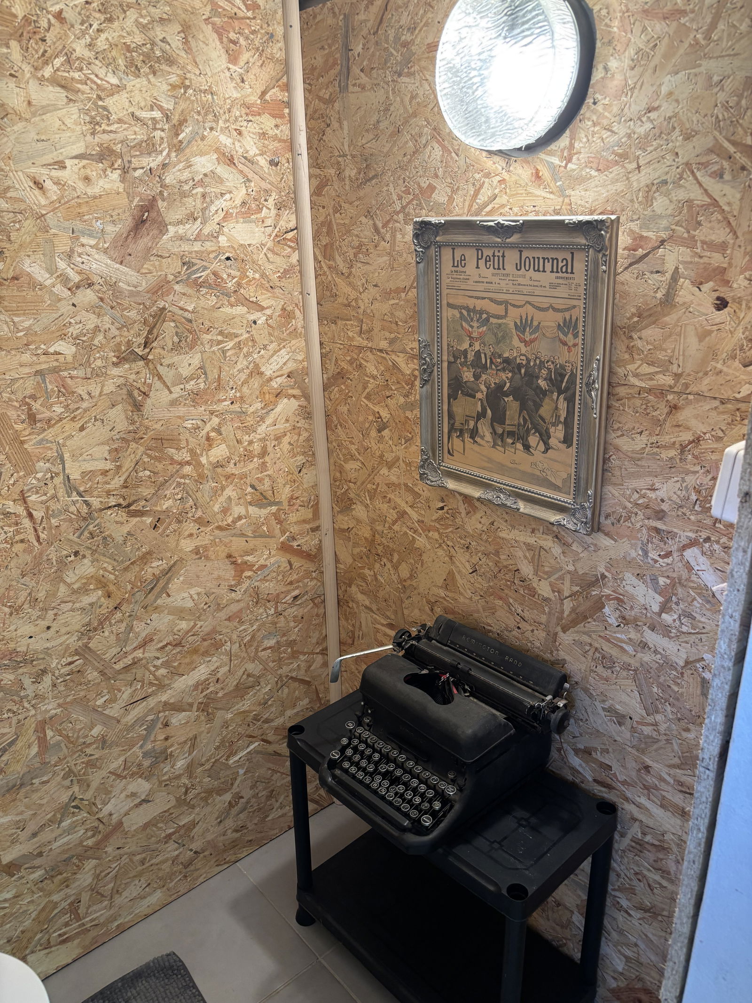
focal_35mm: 26
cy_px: 502
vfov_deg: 67.3
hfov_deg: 53.1
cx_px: 376
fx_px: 753
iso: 125
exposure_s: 1/50
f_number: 1.6
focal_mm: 5.96
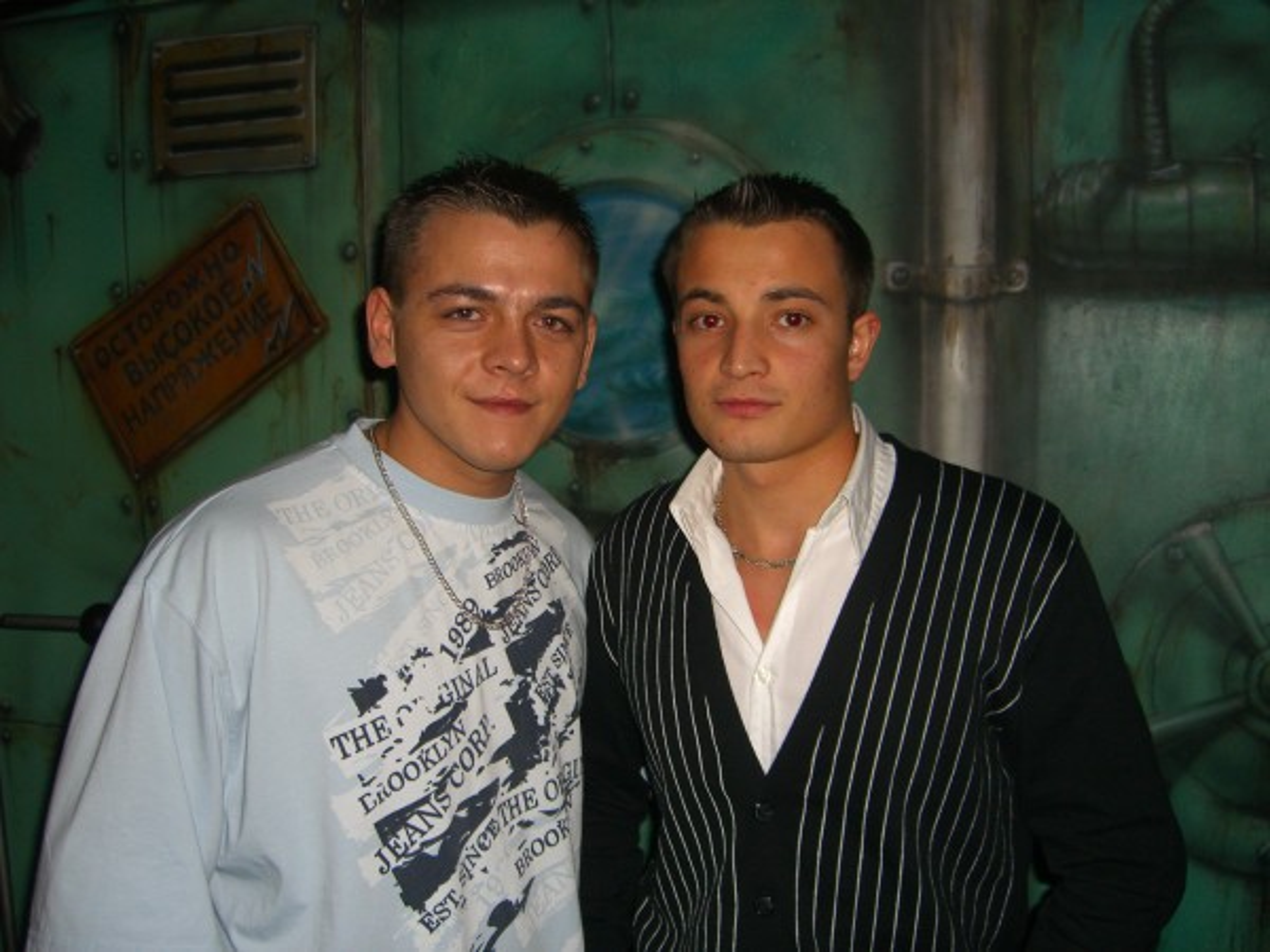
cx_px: 635
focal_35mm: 38
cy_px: 476
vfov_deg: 37.7
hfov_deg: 49.0
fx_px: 1394
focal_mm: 7.9
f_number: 2.8
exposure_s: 1/60
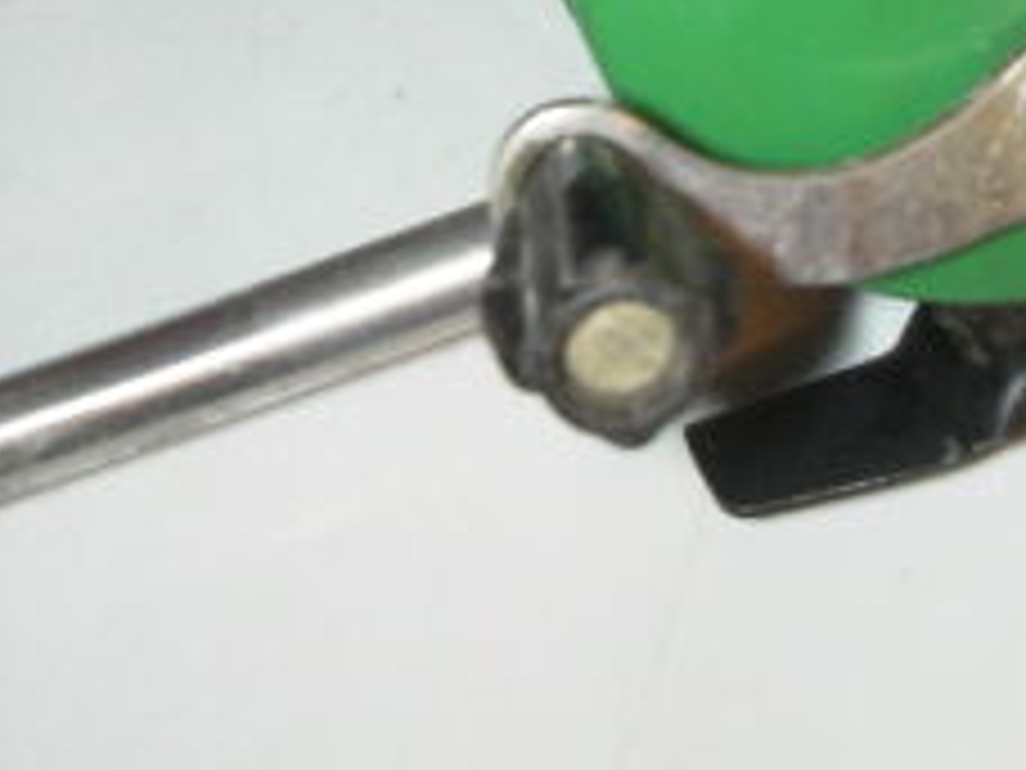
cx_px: 720
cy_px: 9
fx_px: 2371
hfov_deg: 24.2
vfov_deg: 18.0
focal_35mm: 80
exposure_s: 1/30
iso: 200
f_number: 5.6
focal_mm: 6.3
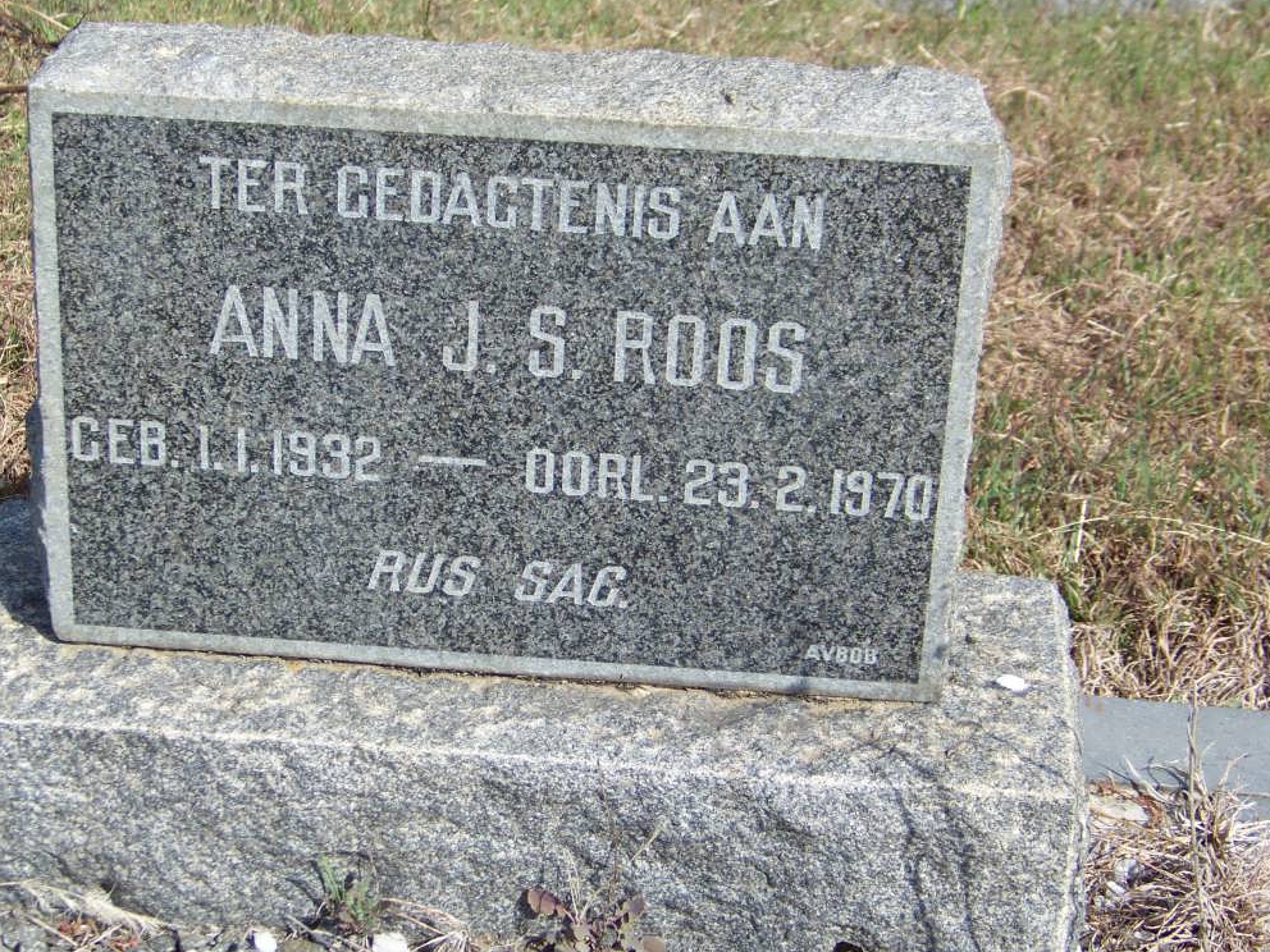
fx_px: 2752
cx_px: 562
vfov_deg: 19.6
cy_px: 505
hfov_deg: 26.0
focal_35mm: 75
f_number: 3.2
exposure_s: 1/500
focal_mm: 10.5
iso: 64
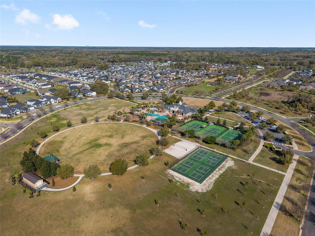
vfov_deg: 56.8
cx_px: 158
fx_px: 218
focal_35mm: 24
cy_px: 118
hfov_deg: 71.6
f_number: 1.8
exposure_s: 1/3000
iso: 100
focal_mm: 8.67
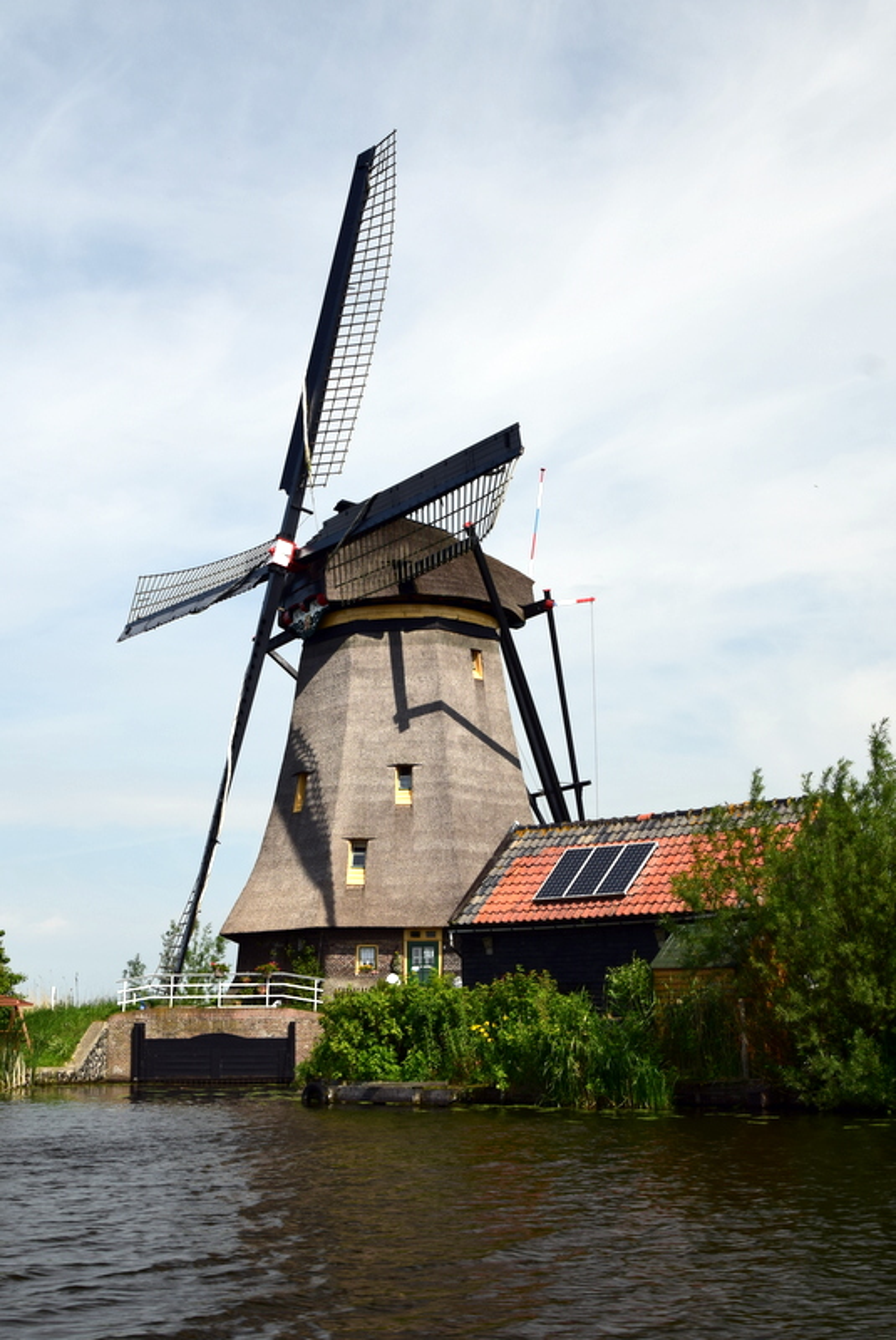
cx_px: 448
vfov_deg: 46.4
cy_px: 670
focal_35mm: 42
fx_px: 1564
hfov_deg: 32.0
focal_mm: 28
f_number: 9
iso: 125
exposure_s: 1/125
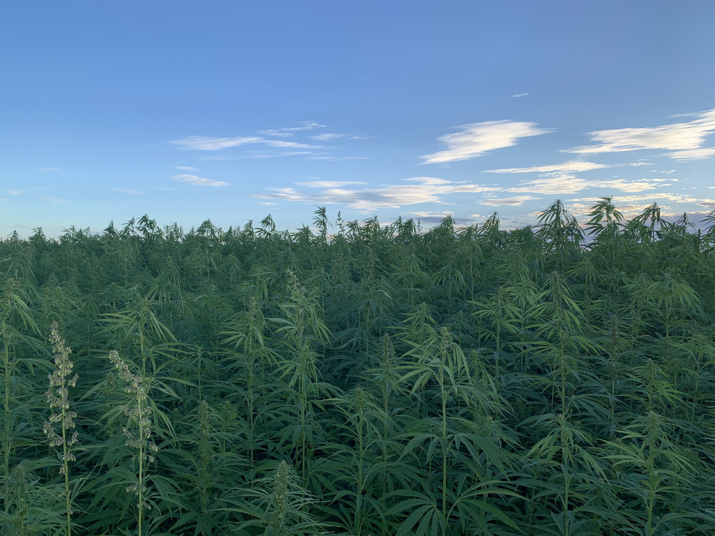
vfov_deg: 53.1
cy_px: 268
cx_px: 358
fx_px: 537
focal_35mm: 26
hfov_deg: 67.3
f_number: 1.8
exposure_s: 1/716
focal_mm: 4.25
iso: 25
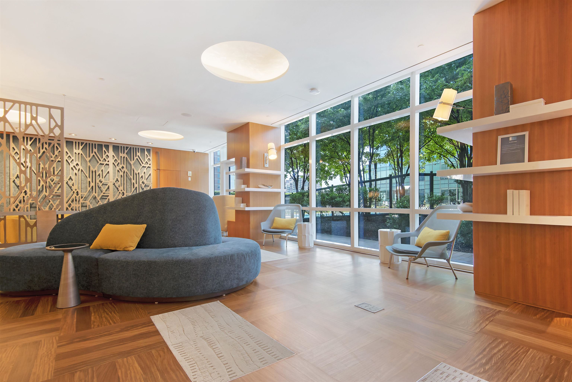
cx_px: 286
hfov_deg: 96.7
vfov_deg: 73.8
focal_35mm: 16
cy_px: 191
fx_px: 254
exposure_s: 1/4
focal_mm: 16
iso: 640
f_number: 14
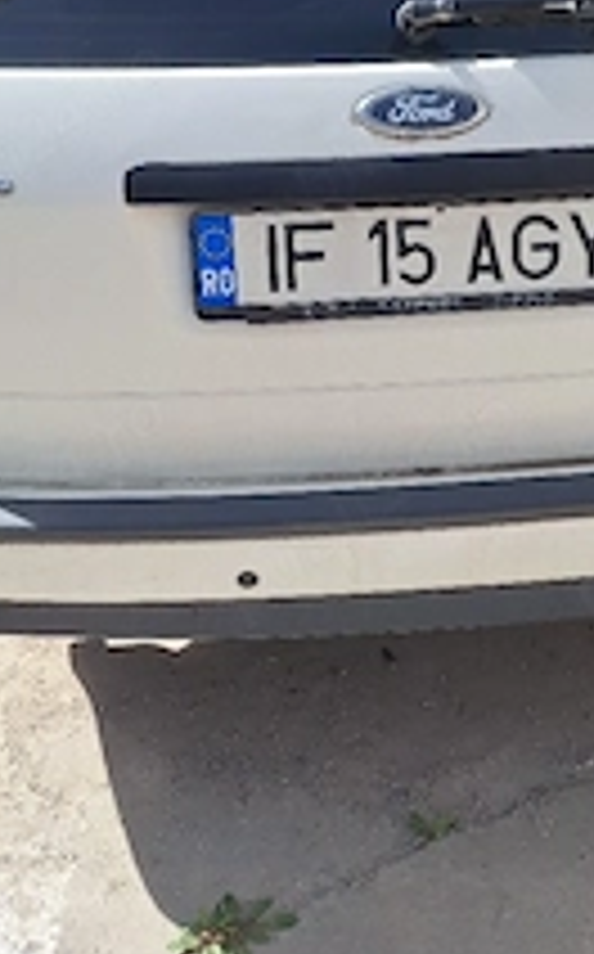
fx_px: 1195
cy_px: 207
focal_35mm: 46
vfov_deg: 41.8
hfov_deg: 27.5
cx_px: 459
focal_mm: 5.54
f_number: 1.8
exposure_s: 1/2500
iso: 40
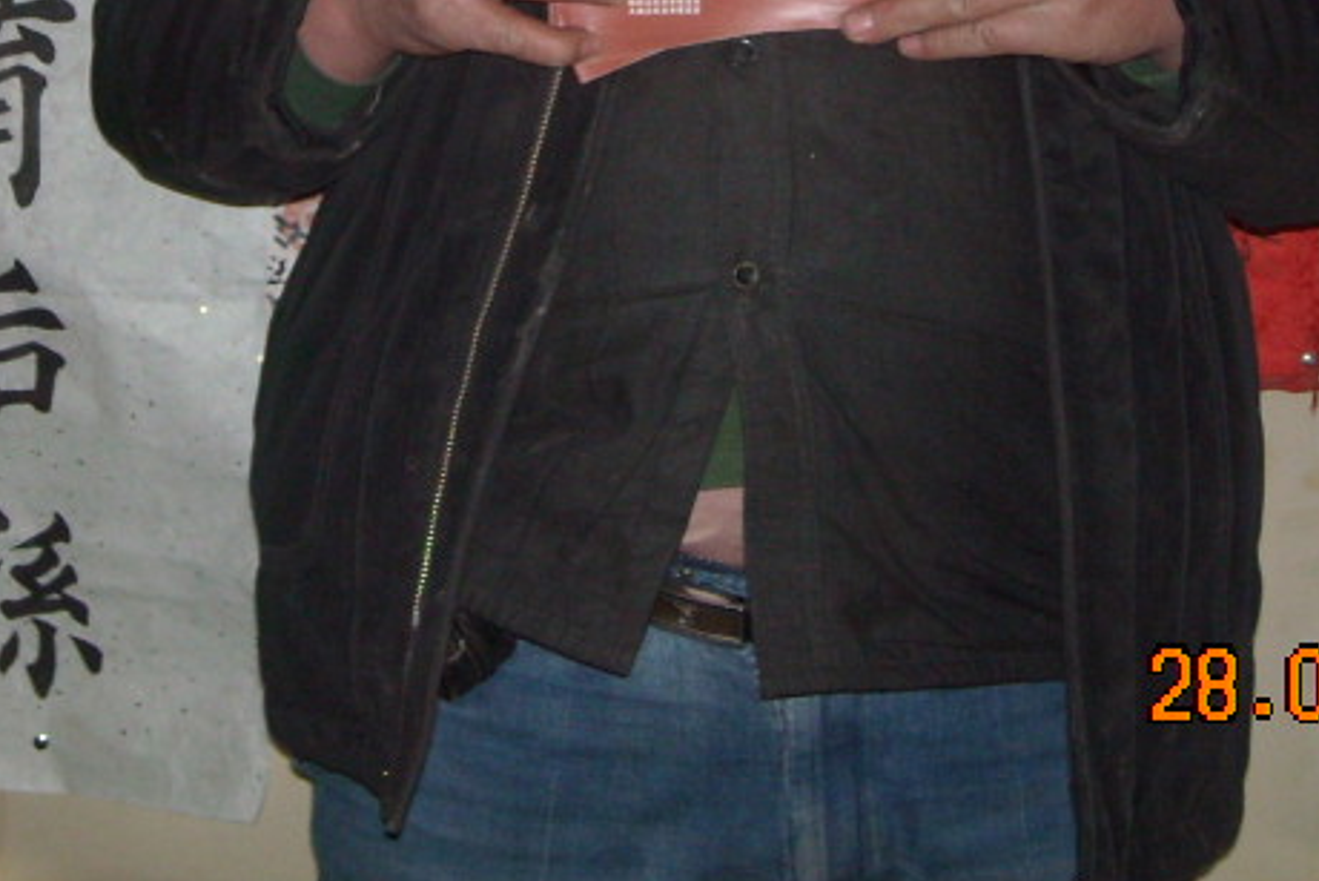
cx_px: 539
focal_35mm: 81
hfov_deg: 25.0
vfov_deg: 16.2
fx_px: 2969
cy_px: -187
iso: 200
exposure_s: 1/60
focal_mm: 5.7
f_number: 2.8
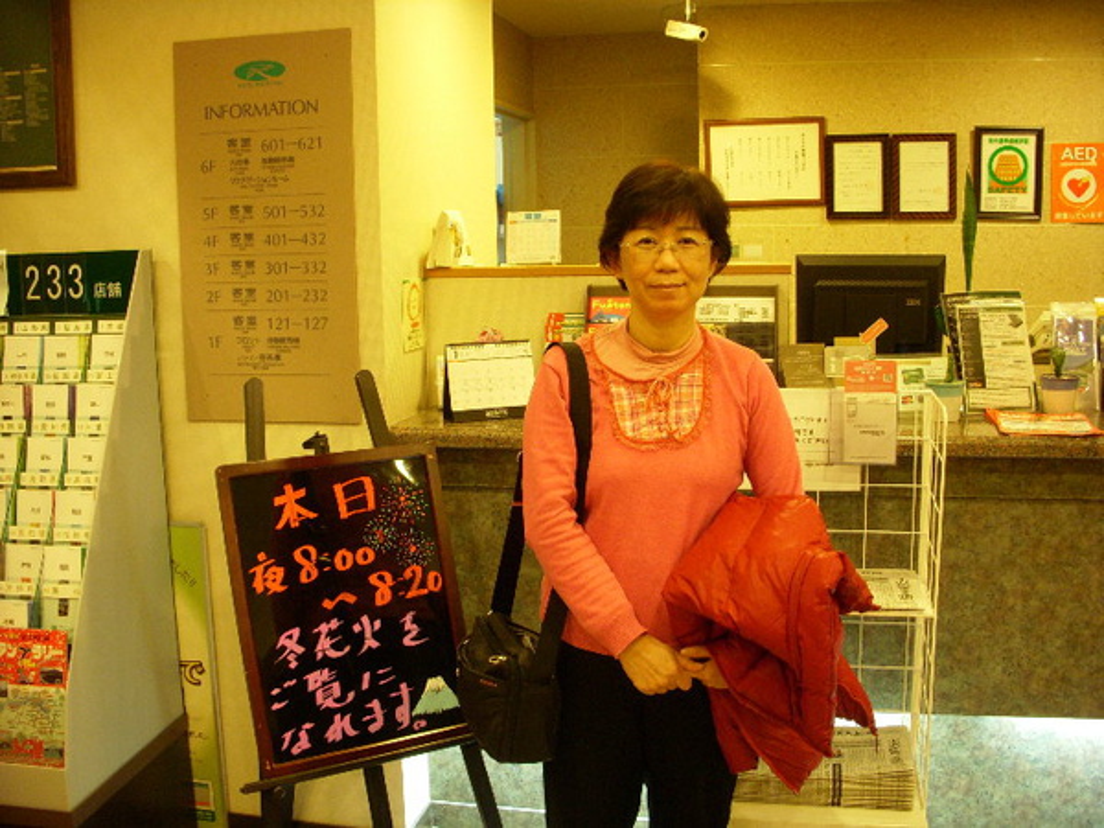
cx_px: 552
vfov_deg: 37.7
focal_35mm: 38
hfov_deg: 49.0
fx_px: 1212
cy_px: 414
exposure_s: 1/8
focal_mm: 6.3
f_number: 3.3
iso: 320
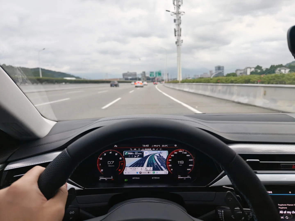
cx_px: 148
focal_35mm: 23
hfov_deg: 73.9
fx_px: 196
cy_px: 110
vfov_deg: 58.9
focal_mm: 8.67
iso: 400
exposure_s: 1/100
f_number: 1.8
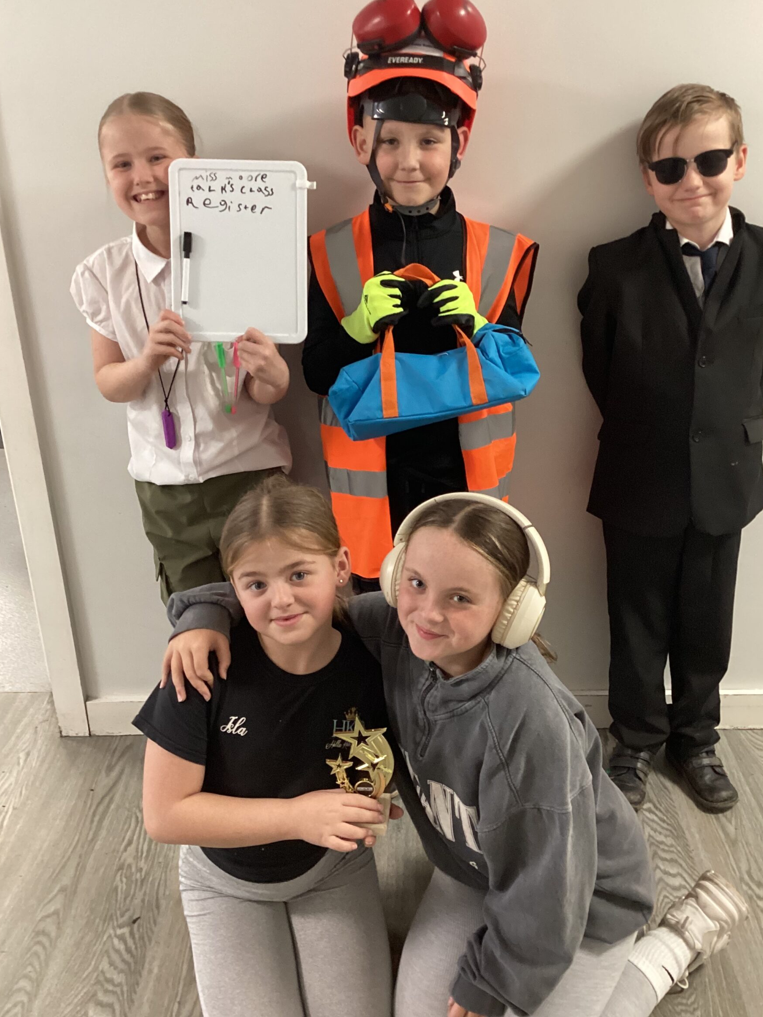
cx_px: 391
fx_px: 999
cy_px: 508
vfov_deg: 54.0
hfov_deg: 41.8
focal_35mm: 34
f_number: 2.4
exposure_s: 1/33
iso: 320
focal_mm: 3.3
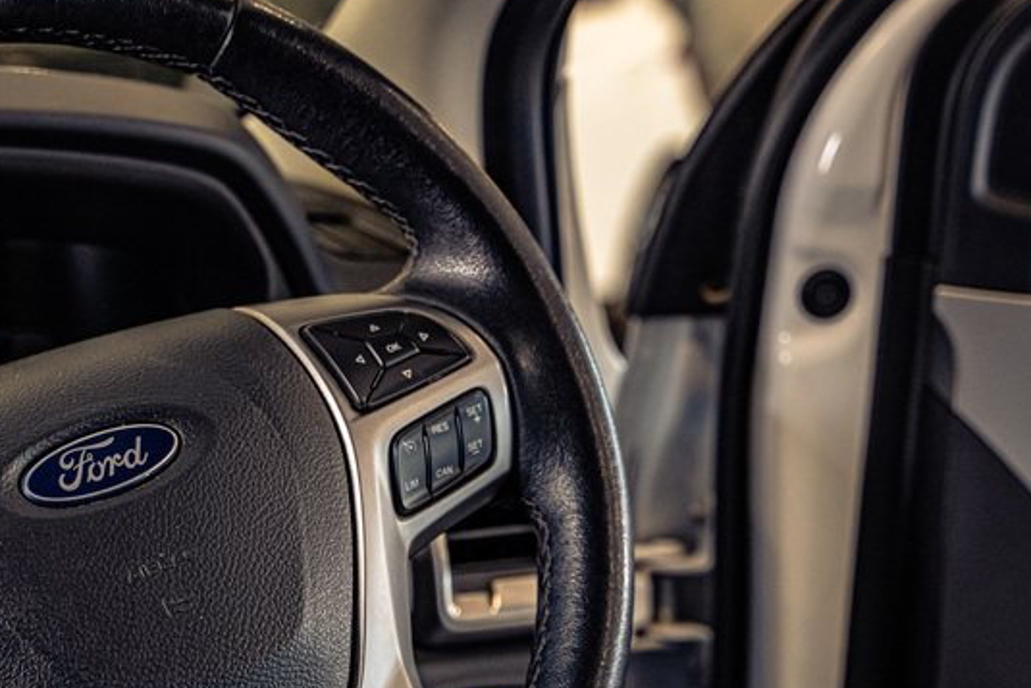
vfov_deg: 12.5
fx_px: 3122
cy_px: 505
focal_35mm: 109
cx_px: 95
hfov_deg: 18.4
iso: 1600
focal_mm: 57
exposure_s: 1/125
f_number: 4.5
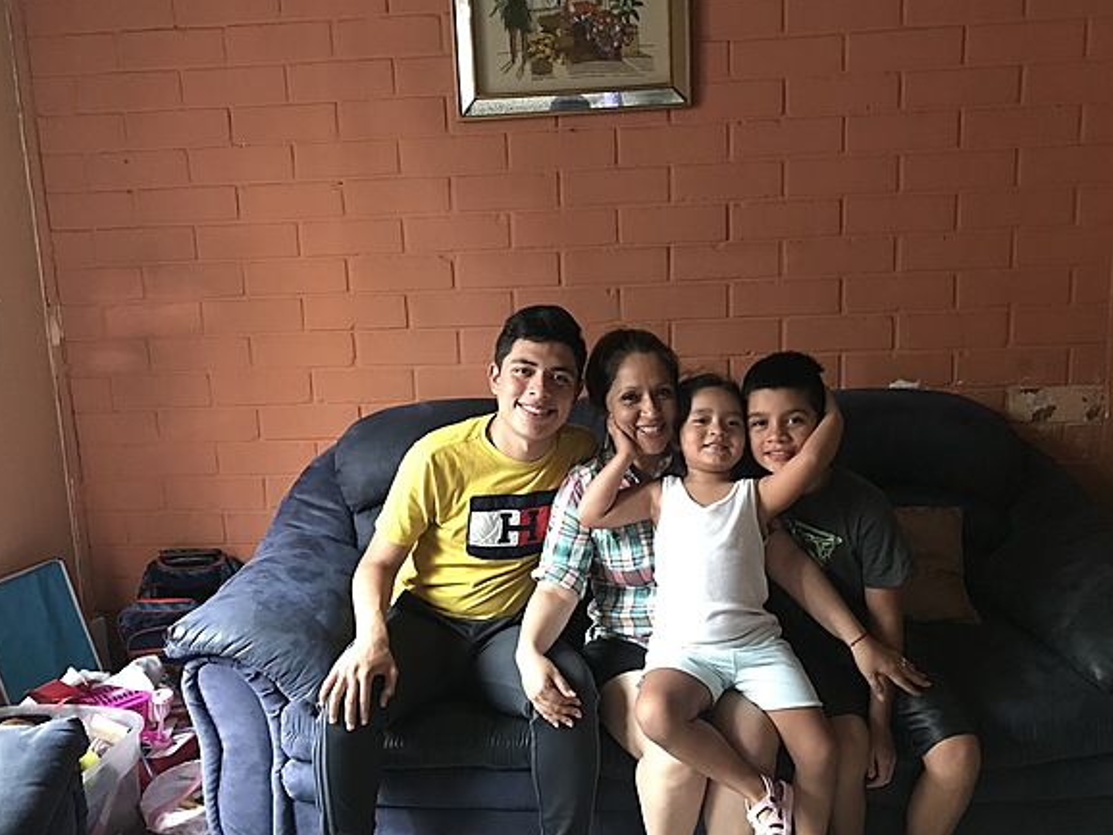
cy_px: 425
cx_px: 543
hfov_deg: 58.3
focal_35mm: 31
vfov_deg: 45.5
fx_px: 997
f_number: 1.8
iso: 100
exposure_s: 1/5
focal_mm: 3.99
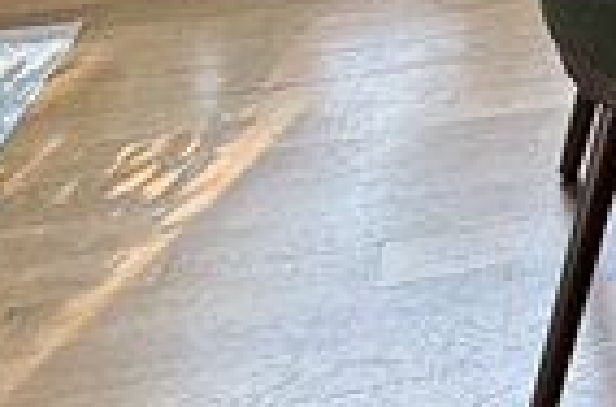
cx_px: 1050
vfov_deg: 13.2
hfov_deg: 20.1
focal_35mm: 79
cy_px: -550
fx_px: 1349
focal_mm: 2.22
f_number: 2.2
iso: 160
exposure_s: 1/120
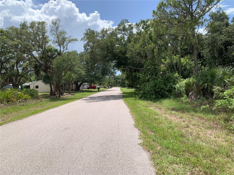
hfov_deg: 67.3
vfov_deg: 53.1
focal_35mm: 26
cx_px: 117
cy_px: 88
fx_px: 176
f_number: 1.8
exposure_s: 1/2545
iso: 25
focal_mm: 4.25
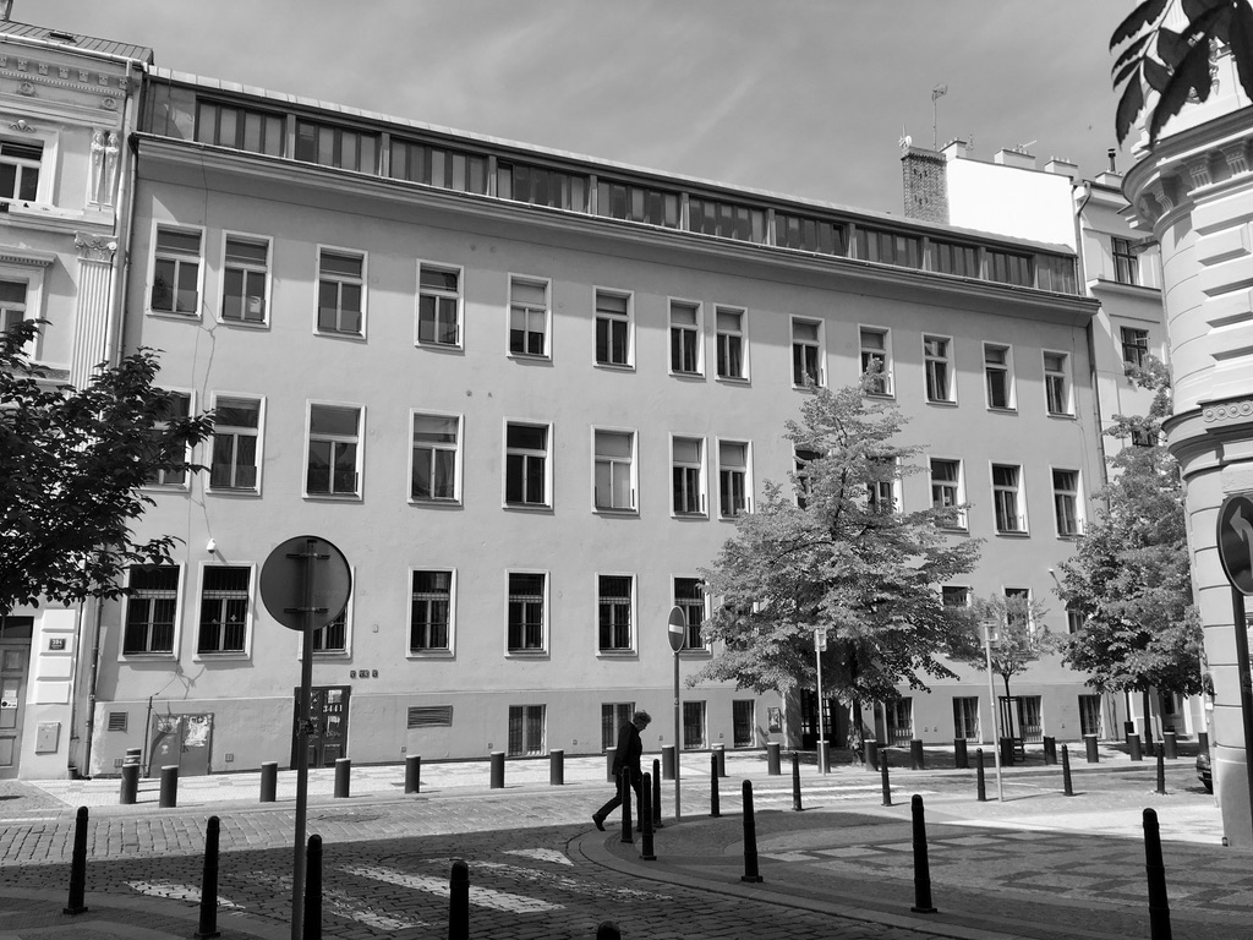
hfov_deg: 61.7
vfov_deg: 48.2
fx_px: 1050
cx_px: 626
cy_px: 470
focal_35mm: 29
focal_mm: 4.15
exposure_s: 1/974
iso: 25
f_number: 2.2
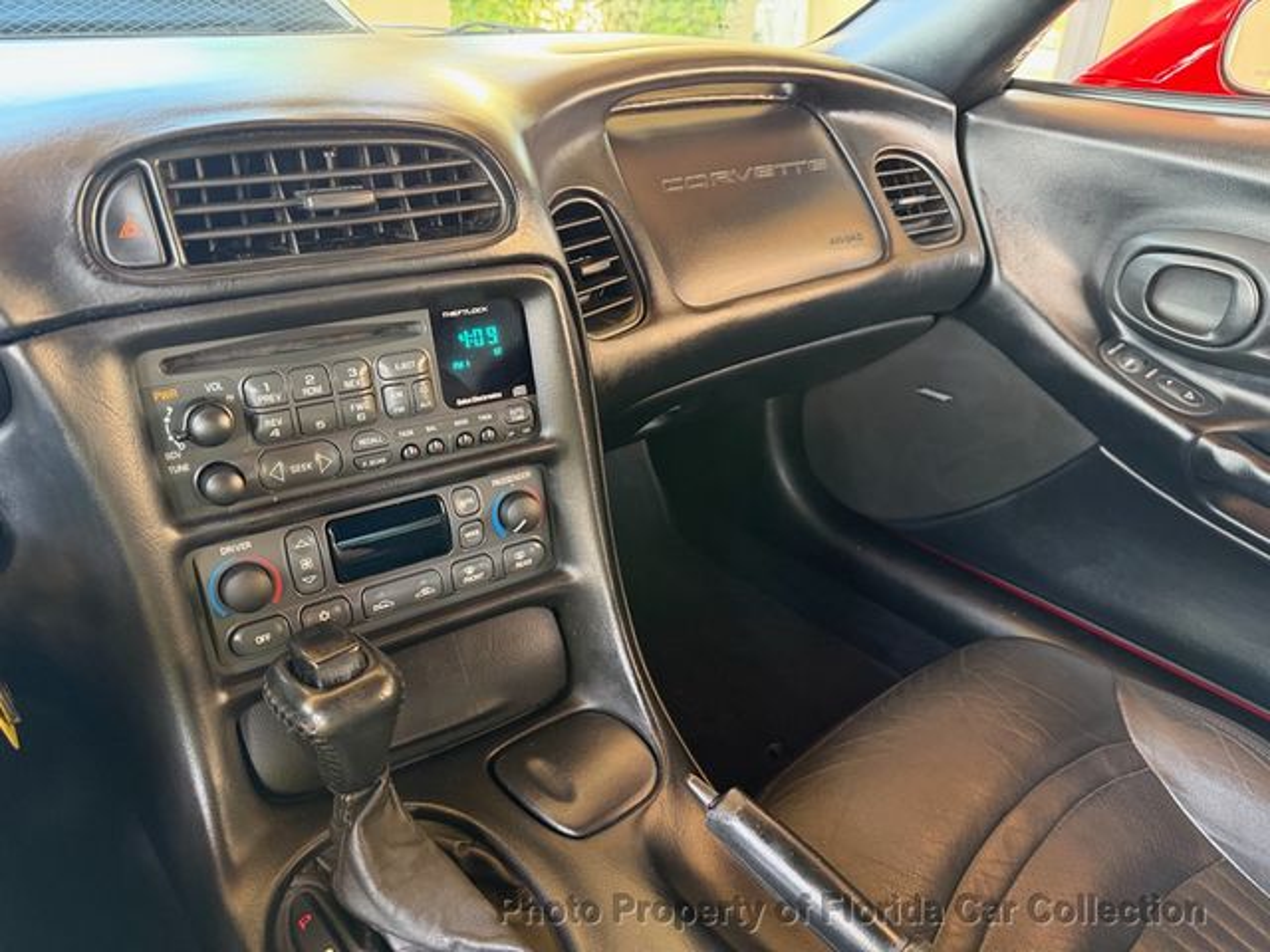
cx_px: 635
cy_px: 476
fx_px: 881
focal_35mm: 24
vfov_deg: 56.8
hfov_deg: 71.6
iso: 500
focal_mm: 6.76
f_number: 1.78
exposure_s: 1/60
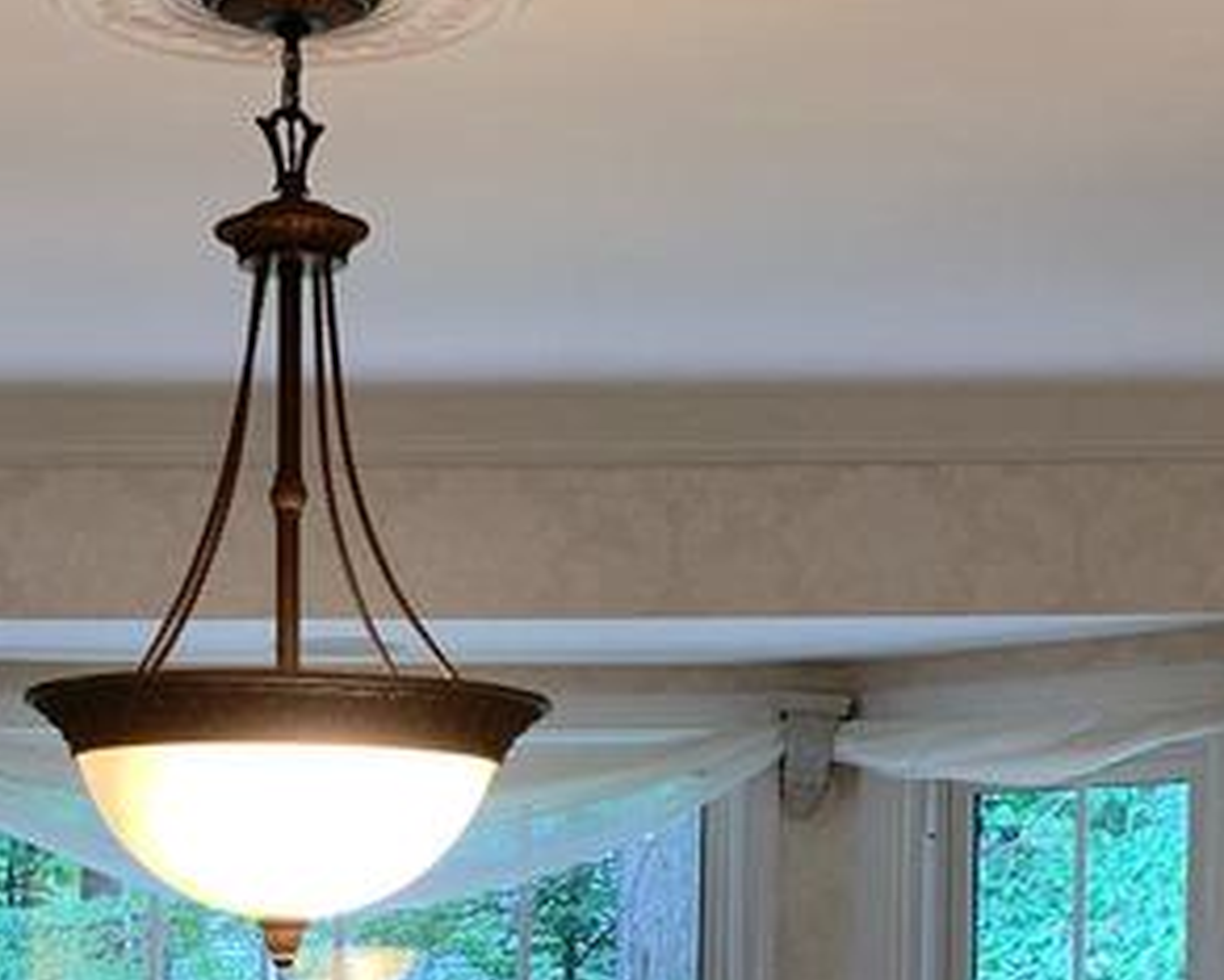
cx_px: 331
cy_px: 1202
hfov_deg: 21.3
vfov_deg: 16.5
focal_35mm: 89
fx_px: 3226
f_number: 1.8
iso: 64
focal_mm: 4.25
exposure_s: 1/60
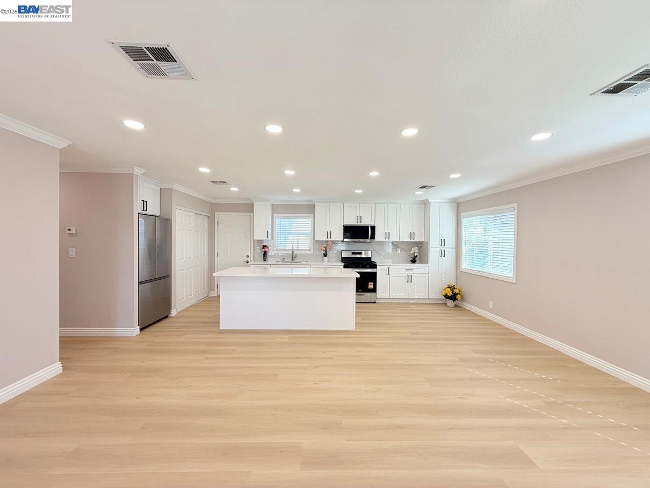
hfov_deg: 102.1
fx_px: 263
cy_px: 244
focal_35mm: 14
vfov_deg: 85.7
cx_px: 325
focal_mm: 2.22
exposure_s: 1/132
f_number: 2.2
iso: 64
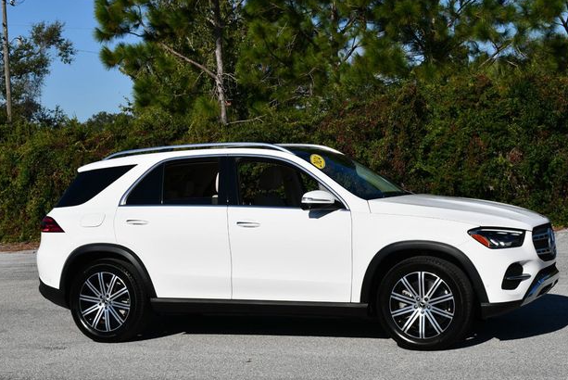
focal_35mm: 71
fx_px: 1121
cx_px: 292
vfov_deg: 19.2
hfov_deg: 28.4
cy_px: 196
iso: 100
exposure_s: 1/400
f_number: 10
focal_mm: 34
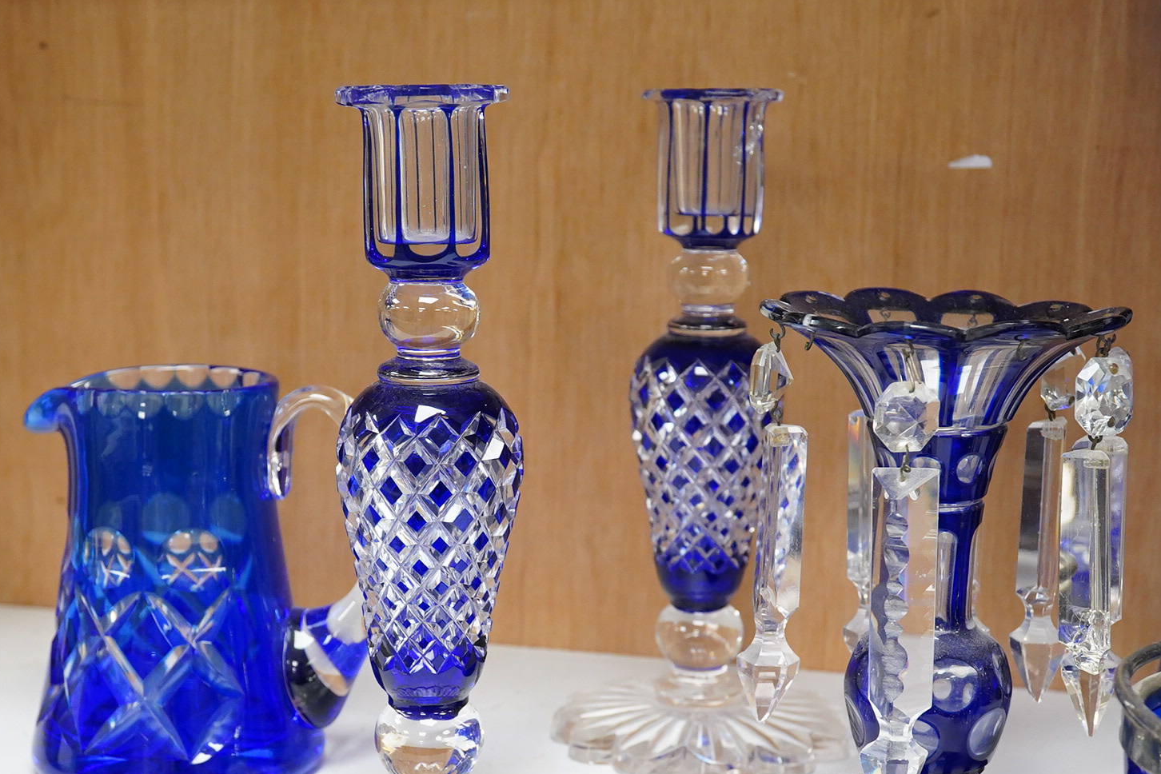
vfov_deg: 22.2
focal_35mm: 61
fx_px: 1967
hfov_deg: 32.9
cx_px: 545
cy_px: 478
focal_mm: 30
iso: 2500
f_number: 8
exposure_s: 1/160
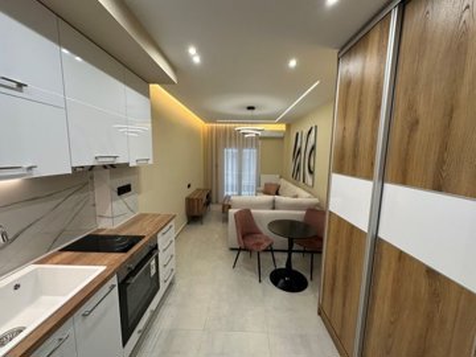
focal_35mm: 14
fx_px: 193
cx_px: 238
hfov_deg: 102.1
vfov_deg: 85.7
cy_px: 178
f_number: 2.2
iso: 160
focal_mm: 2.22
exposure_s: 1/100
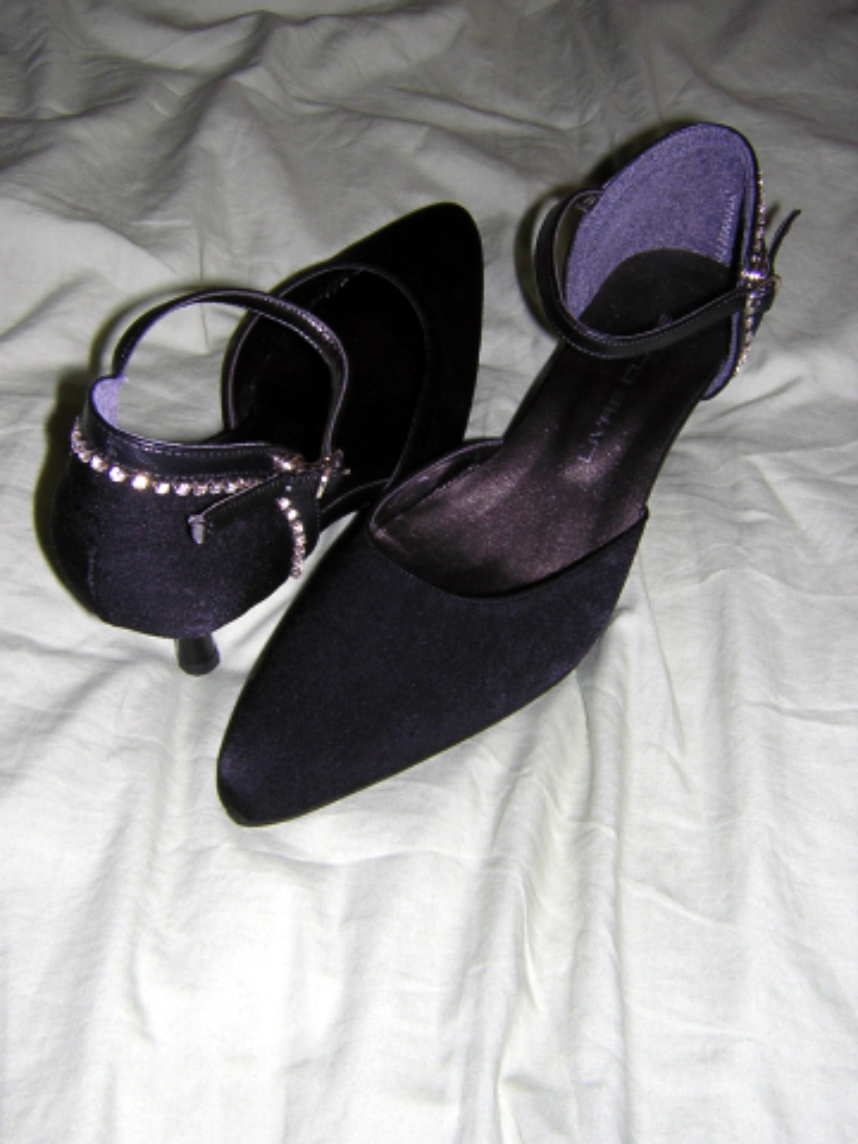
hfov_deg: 39.7
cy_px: 572
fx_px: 1190
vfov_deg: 51.4
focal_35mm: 36
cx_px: 429
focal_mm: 4.7
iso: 100
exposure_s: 1/60.1
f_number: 5.2
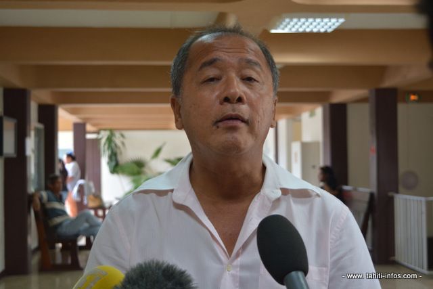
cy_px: 144
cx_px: 216
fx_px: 686
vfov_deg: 23.8
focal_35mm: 57
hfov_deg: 35.0
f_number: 4.8
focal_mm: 38
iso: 640
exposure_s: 1/60
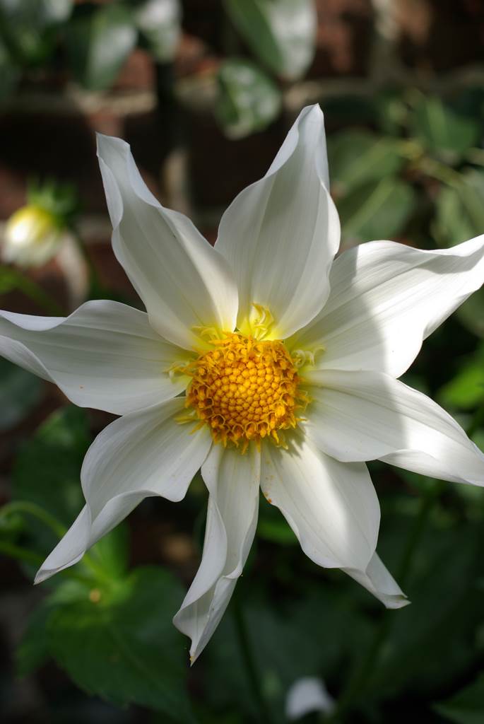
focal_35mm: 52
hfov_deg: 25.8
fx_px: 1056
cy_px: 362
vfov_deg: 37.8
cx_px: 242
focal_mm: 35
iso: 100
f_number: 5.6
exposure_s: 1/180
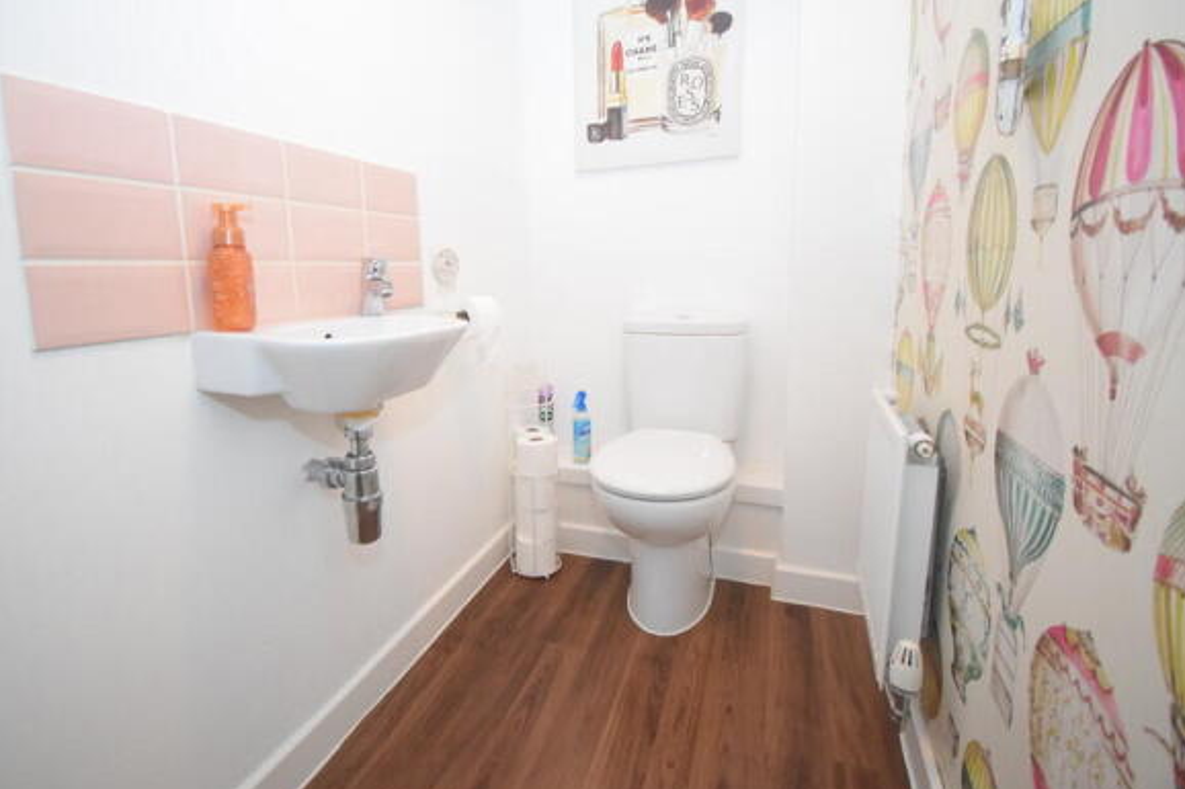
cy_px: 364
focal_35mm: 17
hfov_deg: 92.9
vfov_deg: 70.3
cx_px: 524
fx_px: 559
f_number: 4.5
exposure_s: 1/60
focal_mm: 10
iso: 4000
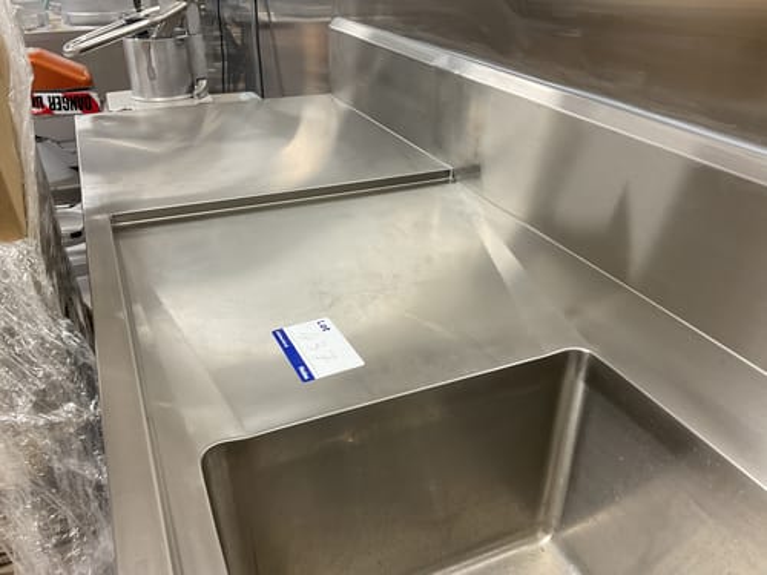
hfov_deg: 61.7
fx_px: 643
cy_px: 288
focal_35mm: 29
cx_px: 384
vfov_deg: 48.2
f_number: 1.8
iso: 50
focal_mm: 3
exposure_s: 1/50
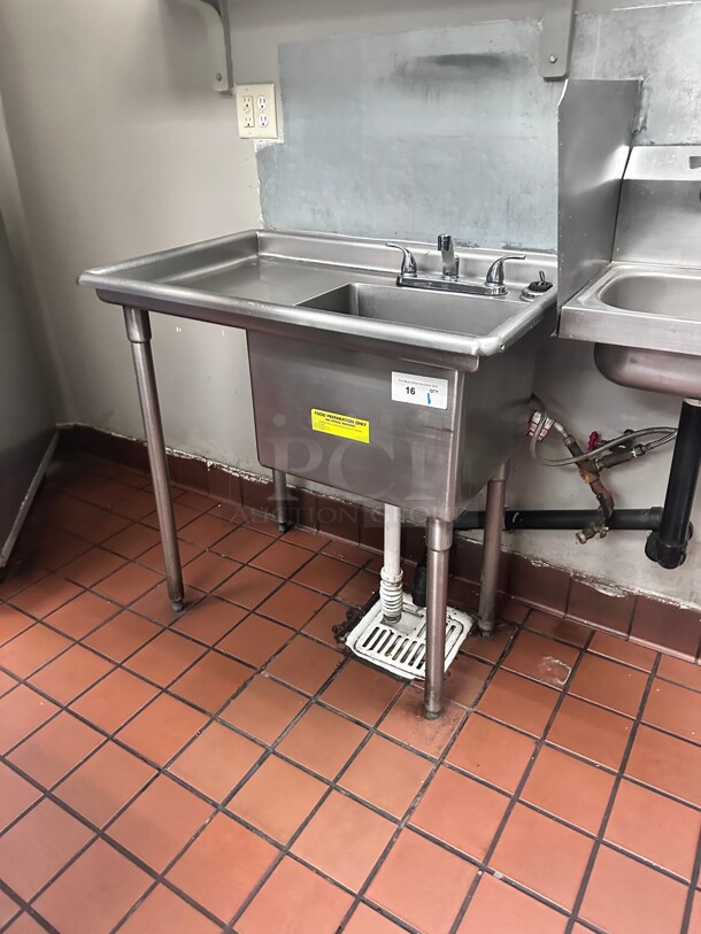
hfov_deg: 56.8
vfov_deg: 71.6
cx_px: 350
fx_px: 648
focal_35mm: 24
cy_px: 467
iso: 800
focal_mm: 6.86
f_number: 1.78
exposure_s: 1/60
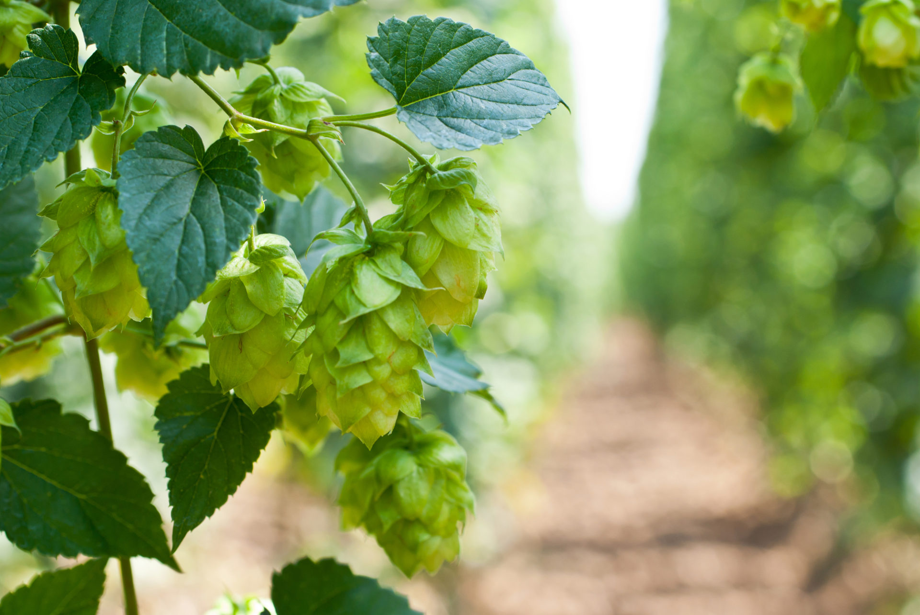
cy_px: 308
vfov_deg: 18.2
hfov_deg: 27.0
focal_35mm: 75
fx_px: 1919
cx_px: 460
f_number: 7.1
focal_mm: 50
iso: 200
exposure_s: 1/50
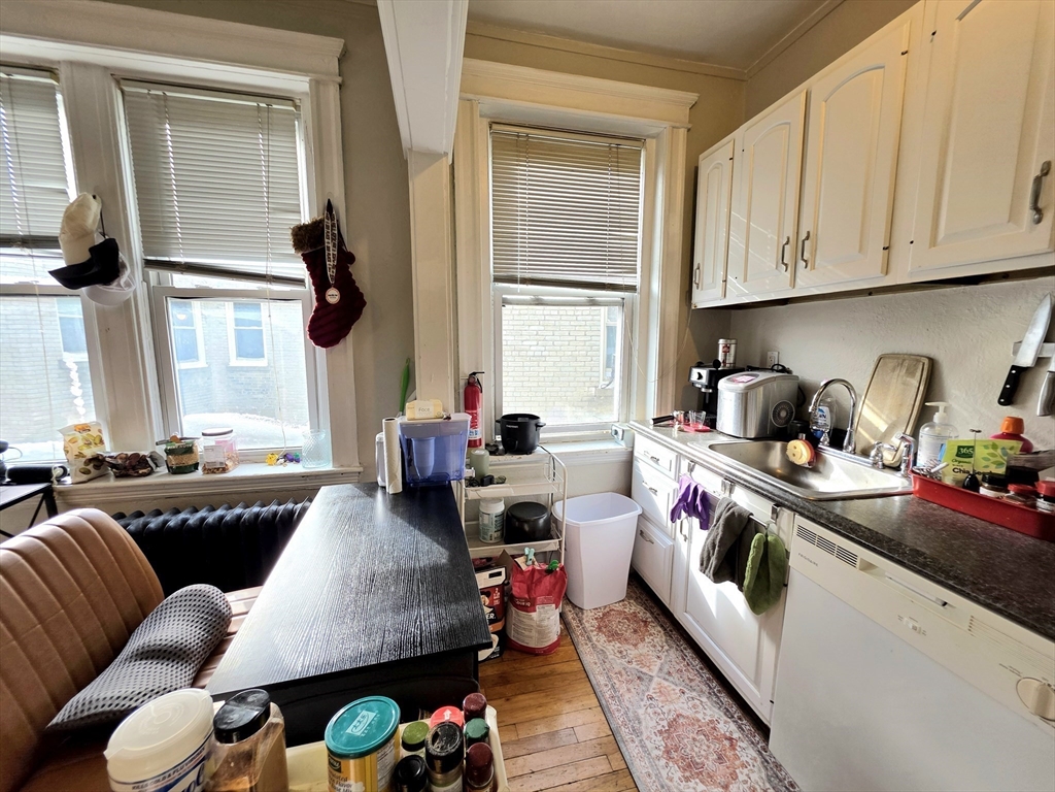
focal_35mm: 13
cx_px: 528
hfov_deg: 106.2
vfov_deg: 89.9
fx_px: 396
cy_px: 396
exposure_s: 1/120
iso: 20
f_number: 1.9
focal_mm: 2.2
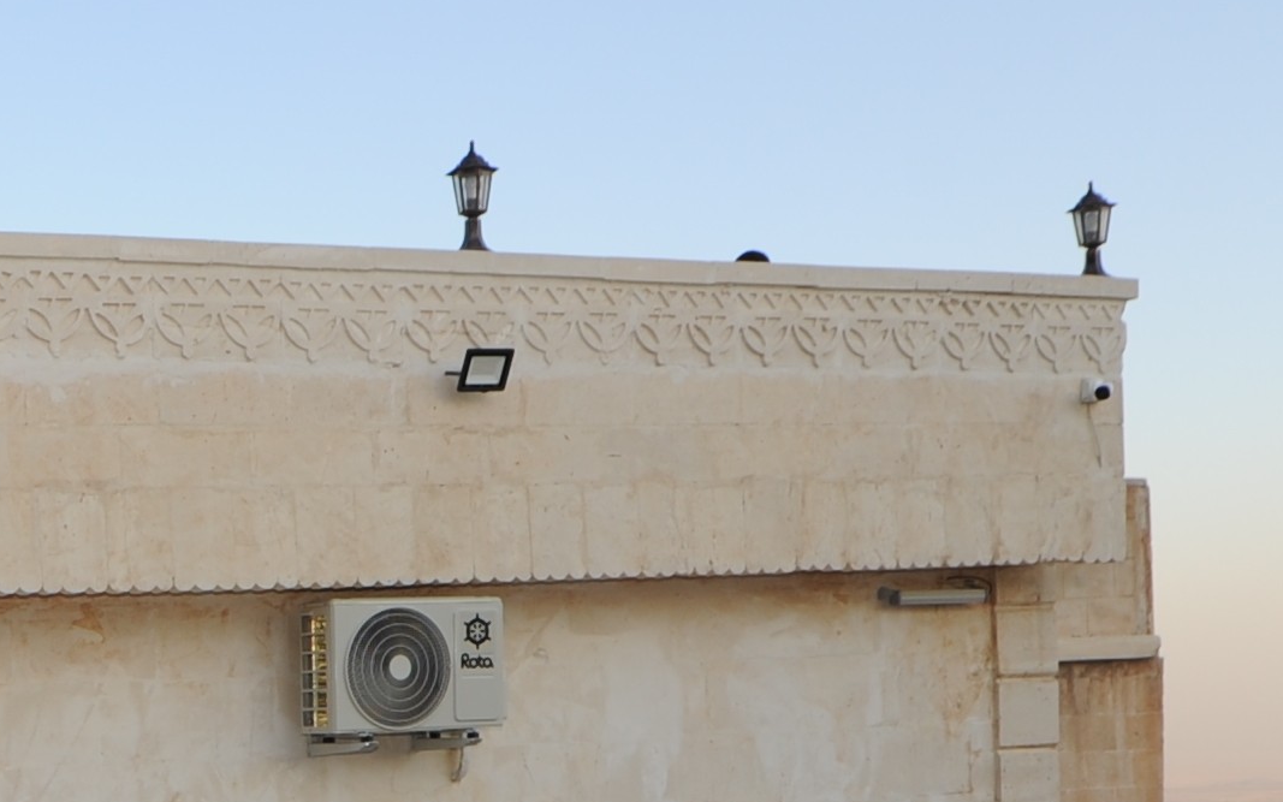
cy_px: 907
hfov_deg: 28.5
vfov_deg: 19.1
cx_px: -138
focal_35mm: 65
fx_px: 2273
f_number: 6.3
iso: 200
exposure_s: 1/250
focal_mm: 16
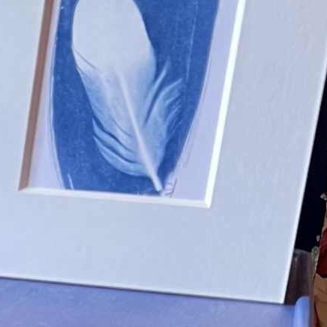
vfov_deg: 11.6
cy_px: 654
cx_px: -208
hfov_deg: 12.1
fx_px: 1443
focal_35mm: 135
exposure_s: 1/50
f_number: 1.5
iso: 125
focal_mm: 5.7
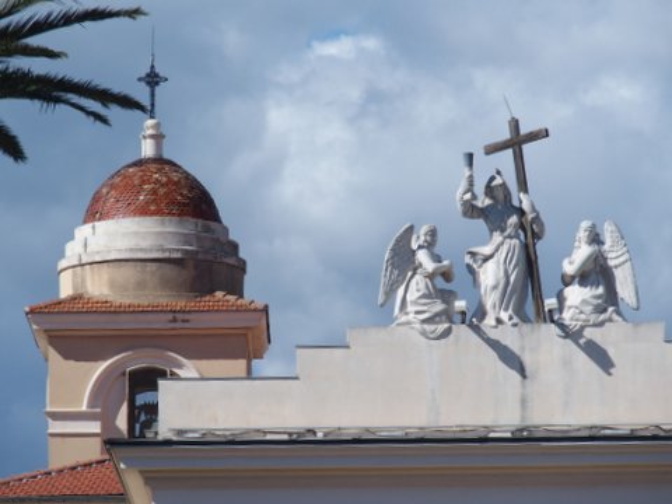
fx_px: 5824
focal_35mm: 300
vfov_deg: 5.0
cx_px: 336
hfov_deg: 6.6
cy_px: 252
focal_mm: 64.3
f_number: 5
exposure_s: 1/800
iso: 100
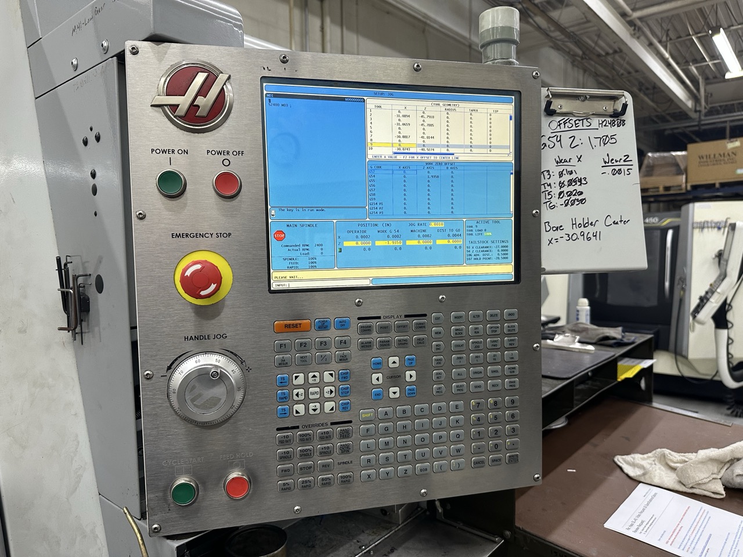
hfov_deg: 71.6
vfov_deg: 56.8
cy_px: 278
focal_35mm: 24
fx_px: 515
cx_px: 372
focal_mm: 6.86
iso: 200
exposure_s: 1/120
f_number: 1.78
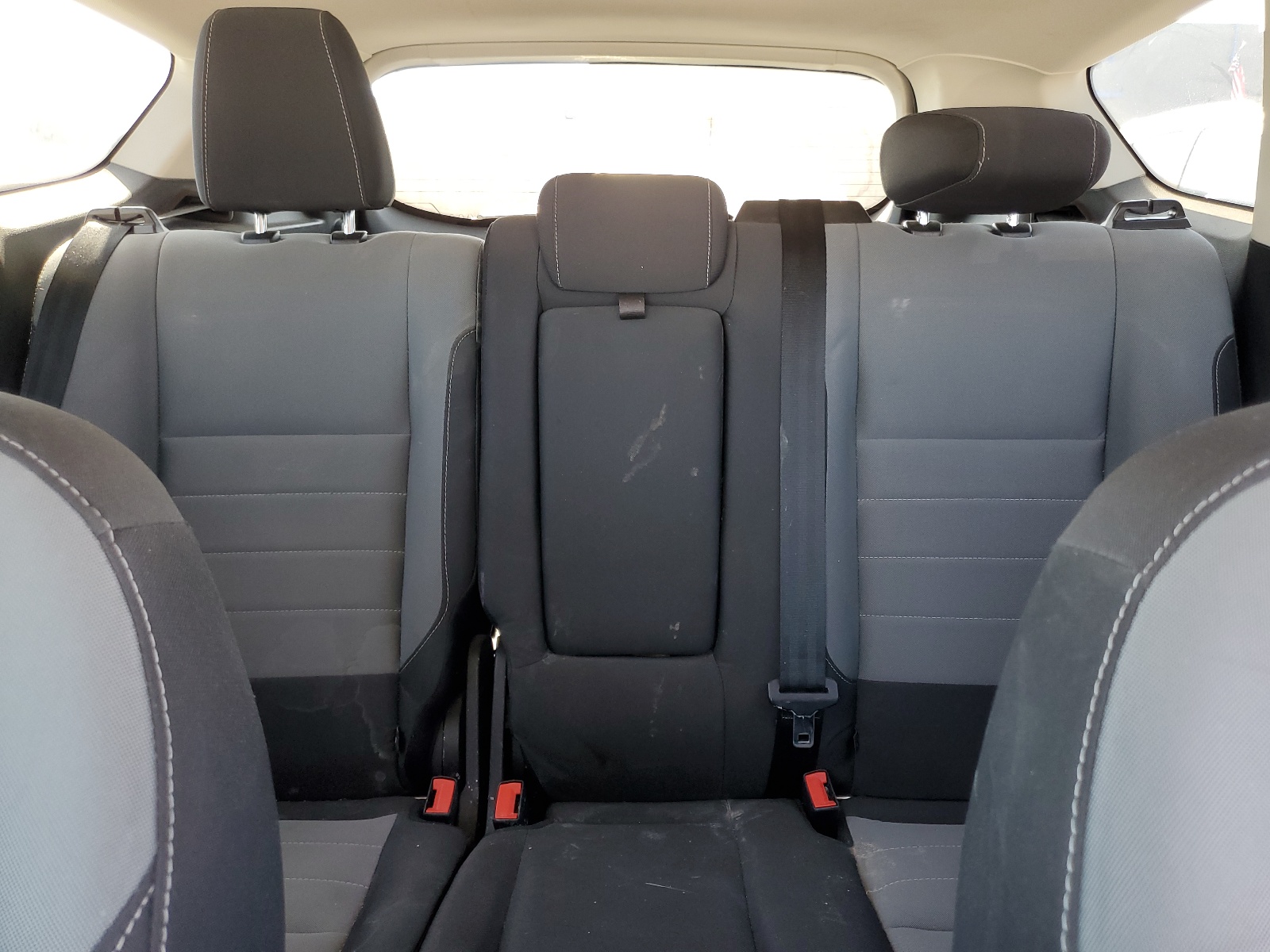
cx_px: 635
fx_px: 954
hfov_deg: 67.3
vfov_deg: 53.1
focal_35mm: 26
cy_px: 476
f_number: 1.5
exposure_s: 1/60.2
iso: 73
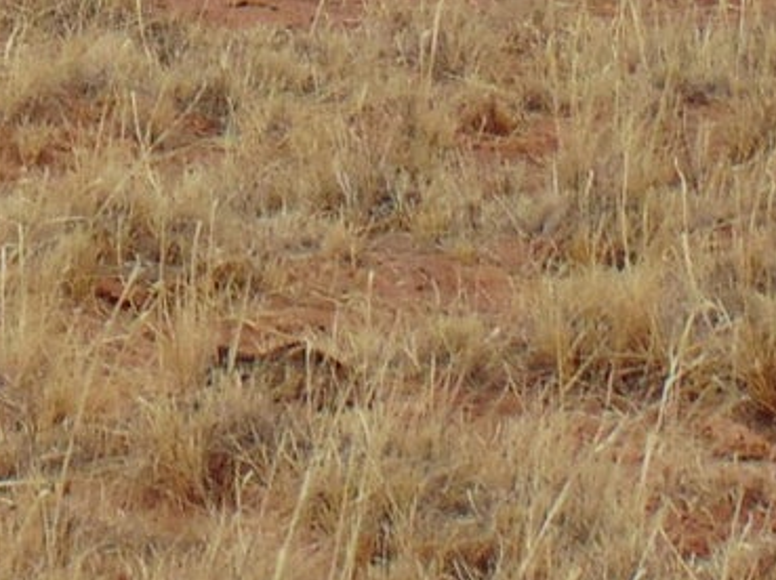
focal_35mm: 625
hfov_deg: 3.1
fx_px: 13997
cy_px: -744
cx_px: -880
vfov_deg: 2.4
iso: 80
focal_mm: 19.4
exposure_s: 1/800
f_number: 3.9
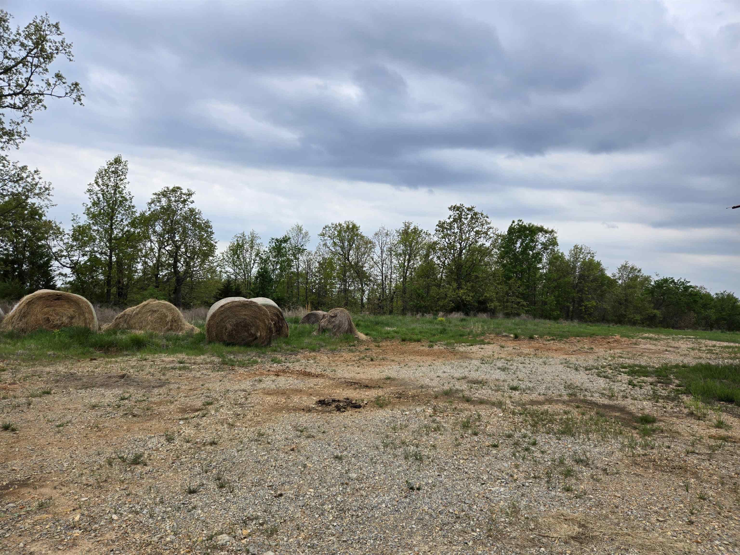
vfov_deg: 58.9
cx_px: 370
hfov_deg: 73.9
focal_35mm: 23
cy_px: 278
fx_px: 492
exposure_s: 1/508
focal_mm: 5.4
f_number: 1.8
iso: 25
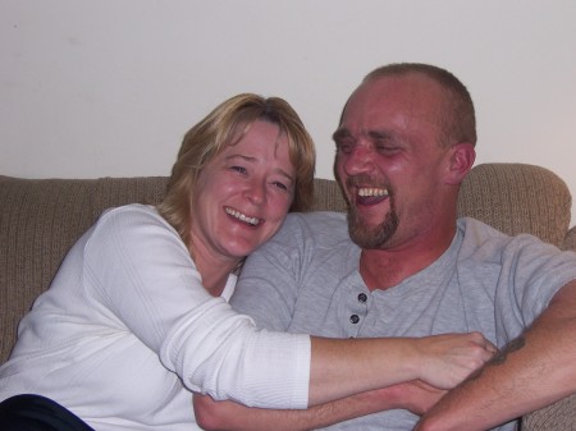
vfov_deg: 20.1
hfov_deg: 26.7
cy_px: 216
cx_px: 288
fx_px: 1214
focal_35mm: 73
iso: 80
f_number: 4.3
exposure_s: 1/90
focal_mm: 12.1
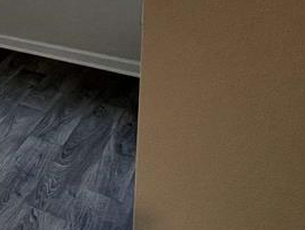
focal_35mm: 50
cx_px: -102
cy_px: -59
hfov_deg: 29.7
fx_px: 441
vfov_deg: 25.6
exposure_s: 1/120
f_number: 1.8
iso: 100
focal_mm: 1.57
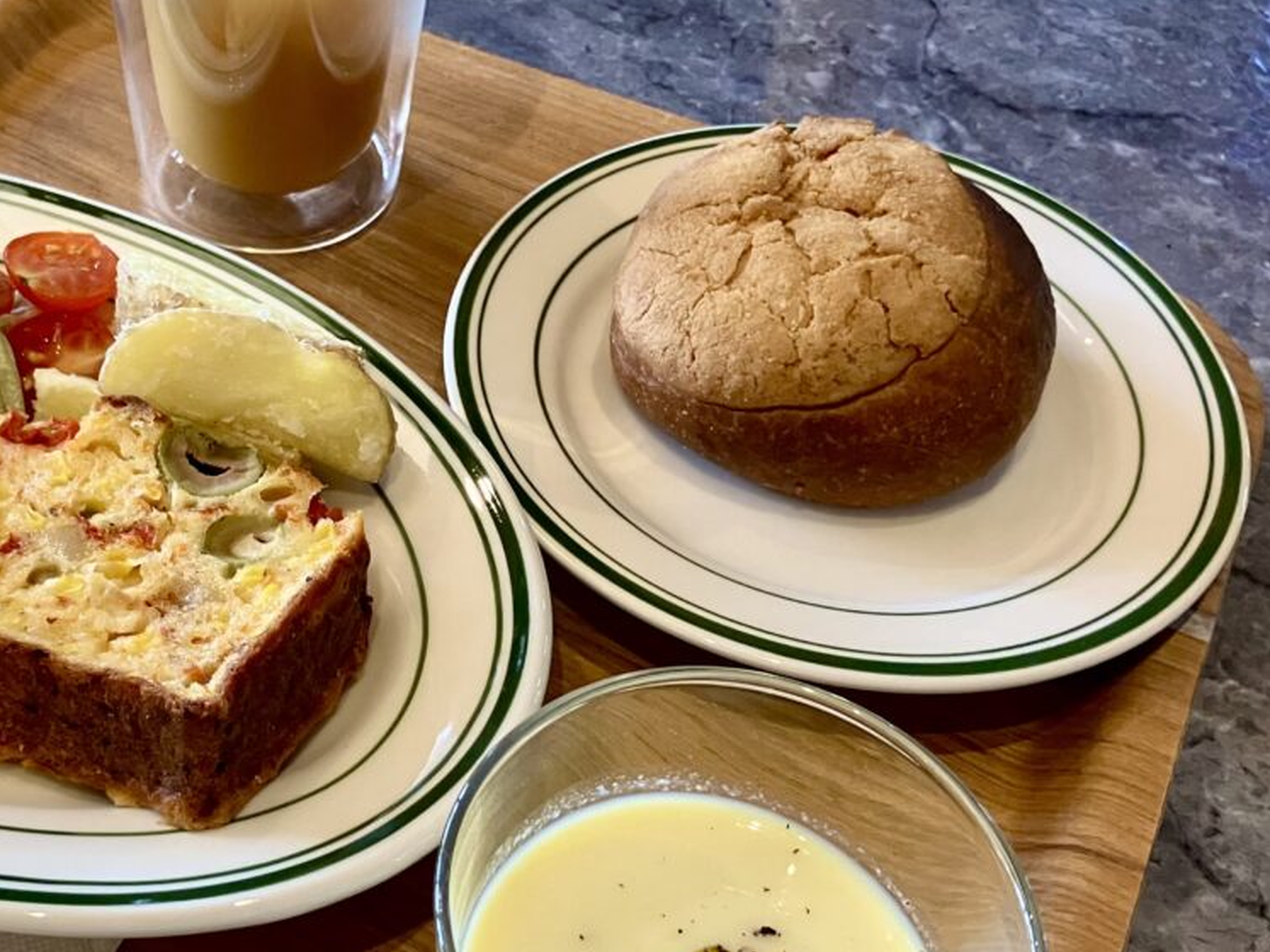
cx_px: 350
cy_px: 503
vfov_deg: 30.3
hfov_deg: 38.8
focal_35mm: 48
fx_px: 1761
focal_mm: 3.99
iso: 160
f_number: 1.8
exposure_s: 1/60
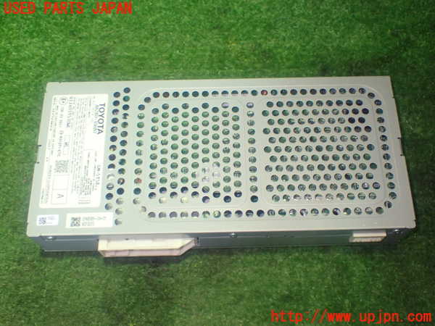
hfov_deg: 45.8
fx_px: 515
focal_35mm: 41
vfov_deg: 35.1
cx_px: 218
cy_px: 163
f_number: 2.8
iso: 640
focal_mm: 7.31
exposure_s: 1/40
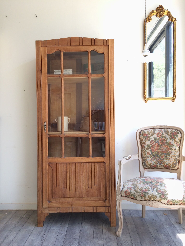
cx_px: 92
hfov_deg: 48.2
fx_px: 207
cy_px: 123
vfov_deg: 61.7
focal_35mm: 29
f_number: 2.2
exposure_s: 1/100
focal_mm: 4.15
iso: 40
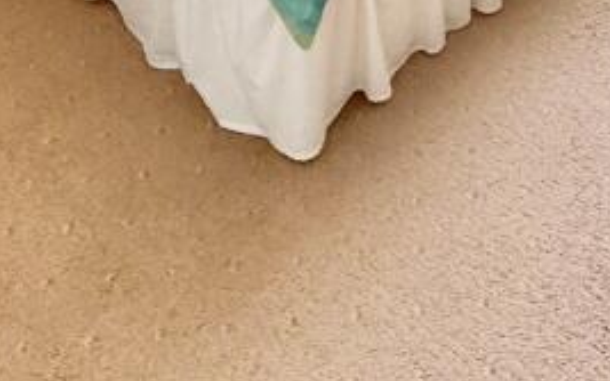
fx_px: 948
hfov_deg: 35.0
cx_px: 450
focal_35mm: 57
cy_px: -477
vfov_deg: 15.4
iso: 320
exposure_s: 1/64
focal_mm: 2.22
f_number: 2.2
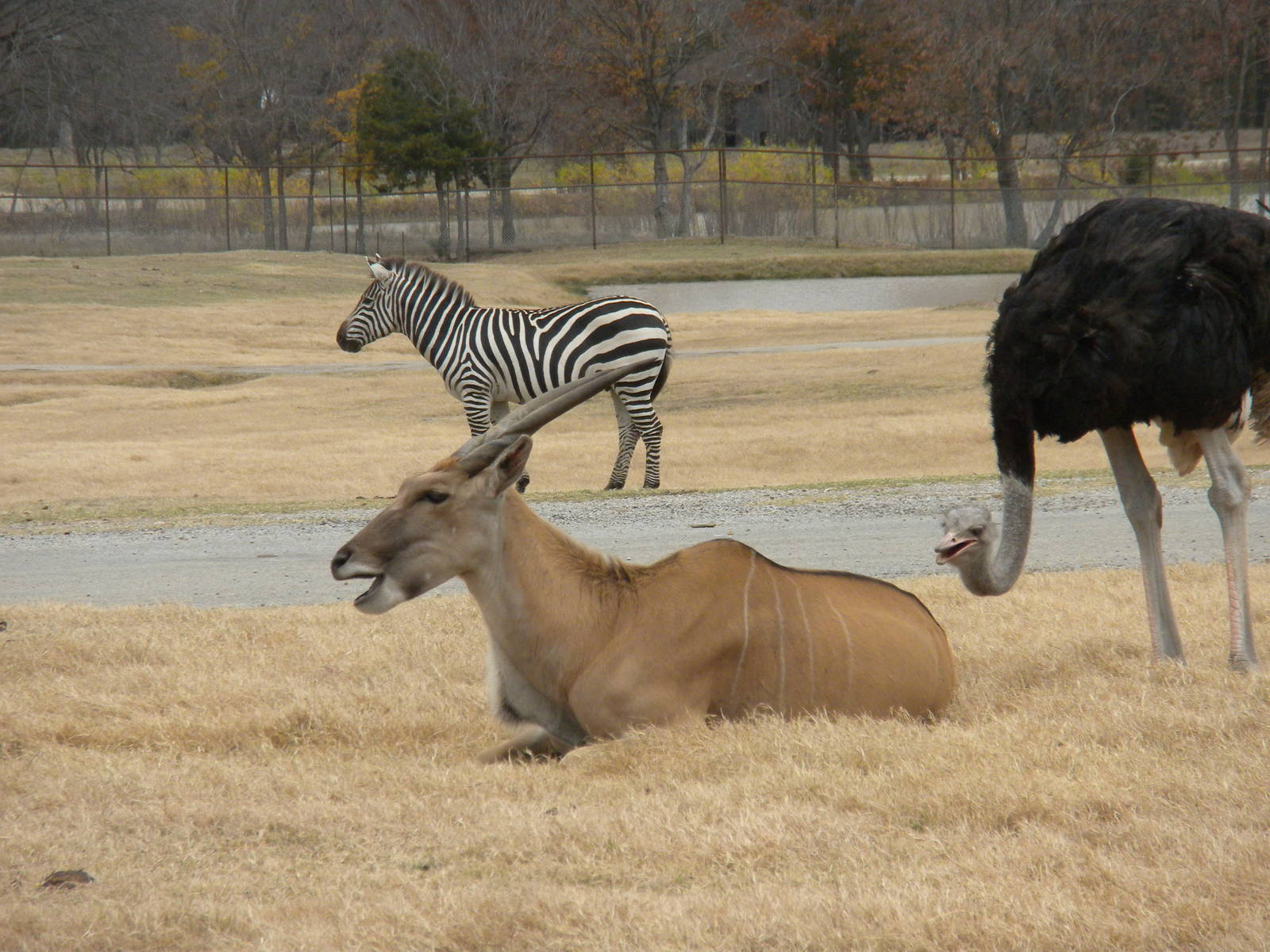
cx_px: 635
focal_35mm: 260
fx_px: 9539
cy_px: 476
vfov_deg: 5.7
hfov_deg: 7.6
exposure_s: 1/438
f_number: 5.3
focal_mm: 46.2
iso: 202
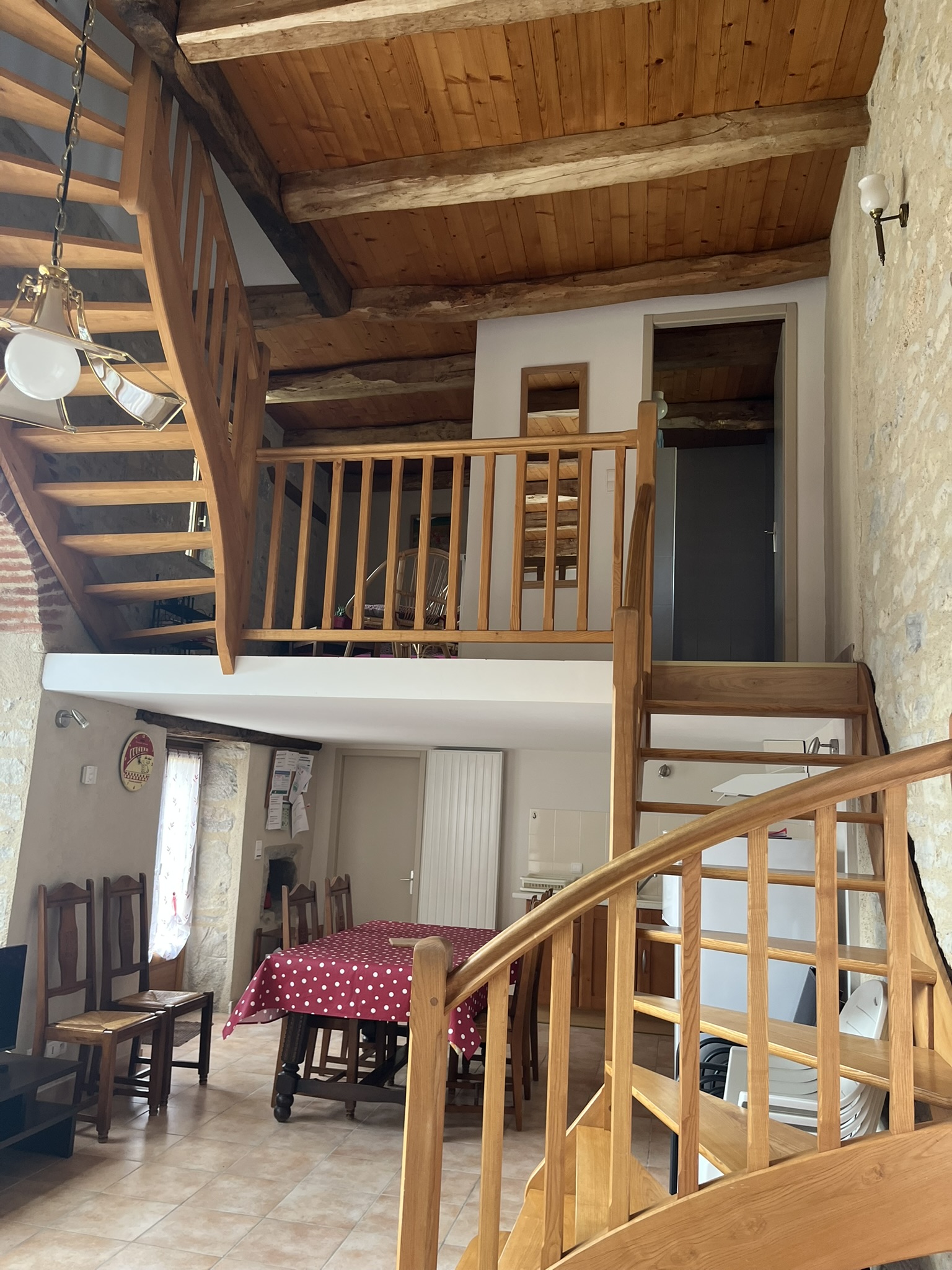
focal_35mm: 26
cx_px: 476
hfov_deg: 53.1
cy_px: 635
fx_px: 953
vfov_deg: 67.3
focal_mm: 5.1
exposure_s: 1/121
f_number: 1.6
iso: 100
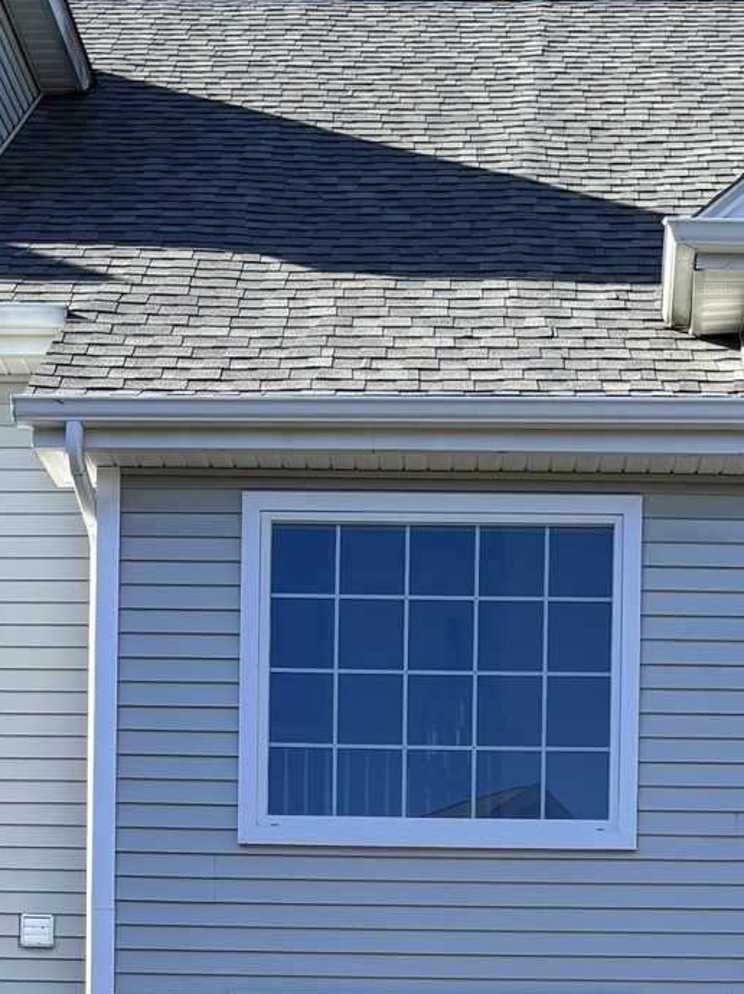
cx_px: 536
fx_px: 2496
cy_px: 1310
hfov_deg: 16.9
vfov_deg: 20.5
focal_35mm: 87
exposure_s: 1/970
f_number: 1.6
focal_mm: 5.96
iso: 50
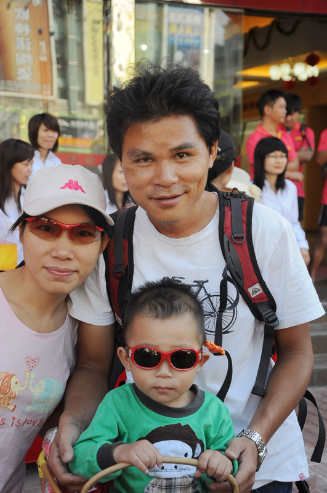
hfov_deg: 21.5
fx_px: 861
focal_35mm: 63
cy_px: 246
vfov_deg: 31.9
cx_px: 164
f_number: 5.6
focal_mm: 42
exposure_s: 1/160
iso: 200
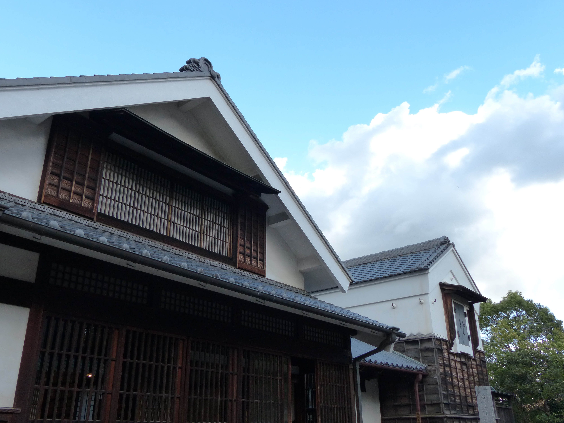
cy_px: 212
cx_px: 282
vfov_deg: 45.4
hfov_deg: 58.4
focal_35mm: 31
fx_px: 505
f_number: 4
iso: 160
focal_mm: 5.6
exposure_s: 1/200
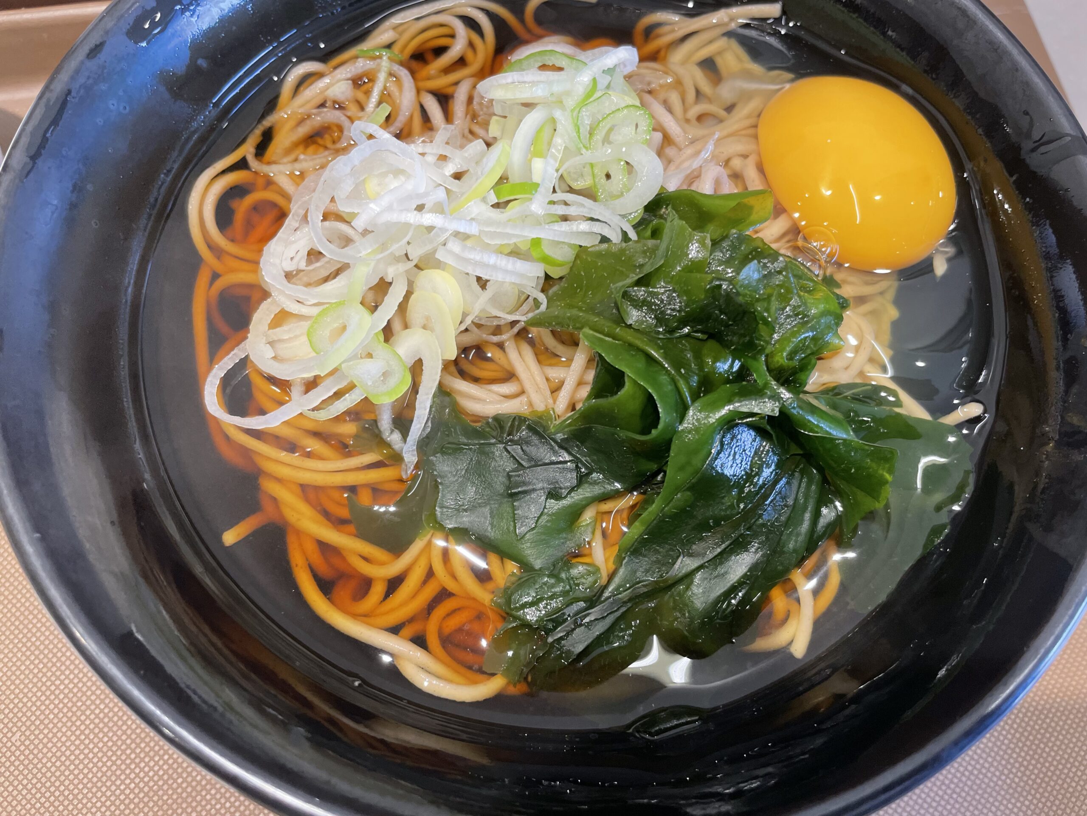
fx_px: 816
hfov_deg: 67.3
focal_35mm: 26
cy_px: 408
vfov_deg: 53.1
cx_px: 544
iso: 125
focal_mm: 4.2
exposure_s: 1/100
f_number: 1.6
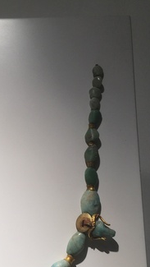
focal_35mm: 57
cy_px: 175
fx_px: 403
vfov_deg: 36.3
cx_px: 31
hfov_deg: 20.9
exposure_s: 1/100
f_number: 2.2
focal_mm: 4.15
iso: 32
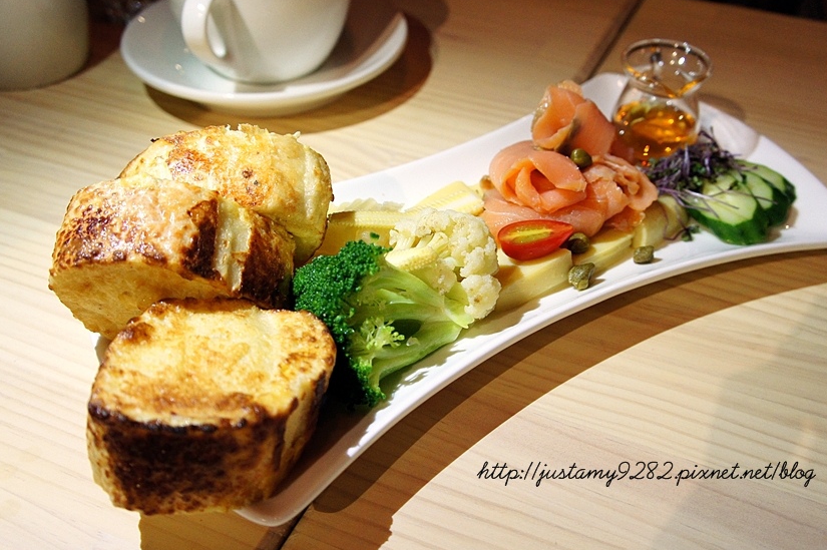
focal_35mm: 36
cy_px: 297
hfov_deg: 53.1
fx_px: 826
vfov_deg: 36.8
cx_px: 443
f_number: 4
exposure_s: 1/40
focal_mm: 22
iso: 1250
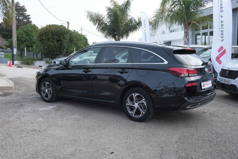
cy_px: 80
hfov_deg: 51.9
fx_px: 245
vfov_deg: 36.0
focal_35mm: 37
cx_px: 119
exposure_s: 1/100
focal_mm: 24.9
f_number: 8
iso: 160
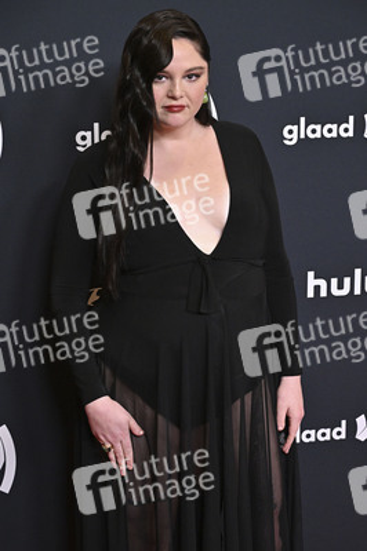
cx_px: 184
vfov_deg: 31.0
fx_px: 996
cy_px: 276
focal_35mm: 65
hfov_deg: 20.9
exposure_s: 1/250
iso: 4000
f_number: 5.6
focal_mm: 65
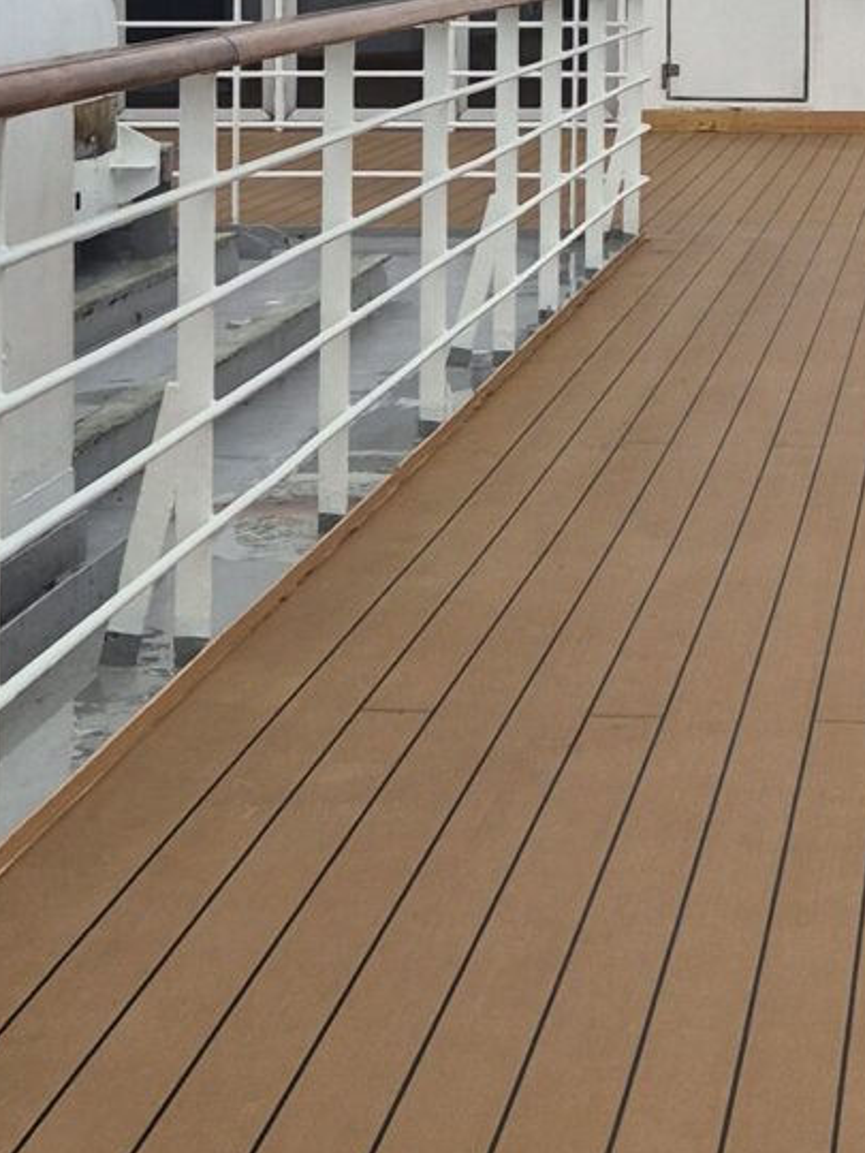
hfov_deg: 13.5
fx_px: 3632
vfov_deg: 17.6
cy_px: -36
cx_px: 795
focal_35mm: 109
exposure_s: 1/2968
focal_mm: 5.4
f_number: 1.8
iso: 25
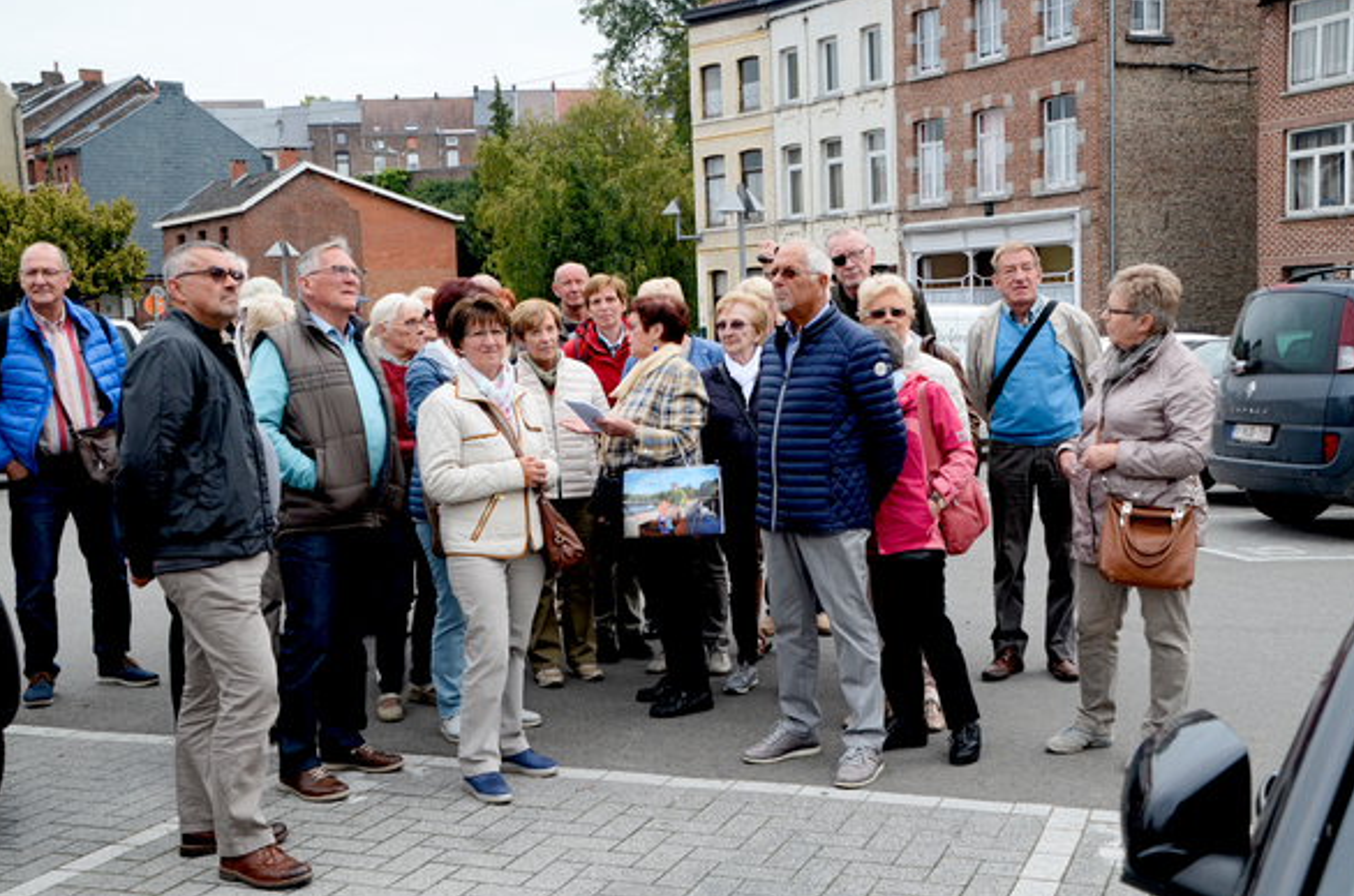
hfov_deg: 44.1
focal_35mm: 45
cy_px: 447
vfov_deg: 30.0
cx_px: 672
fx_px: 1670
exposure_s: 1/250
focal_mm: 29
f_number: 9
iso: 400
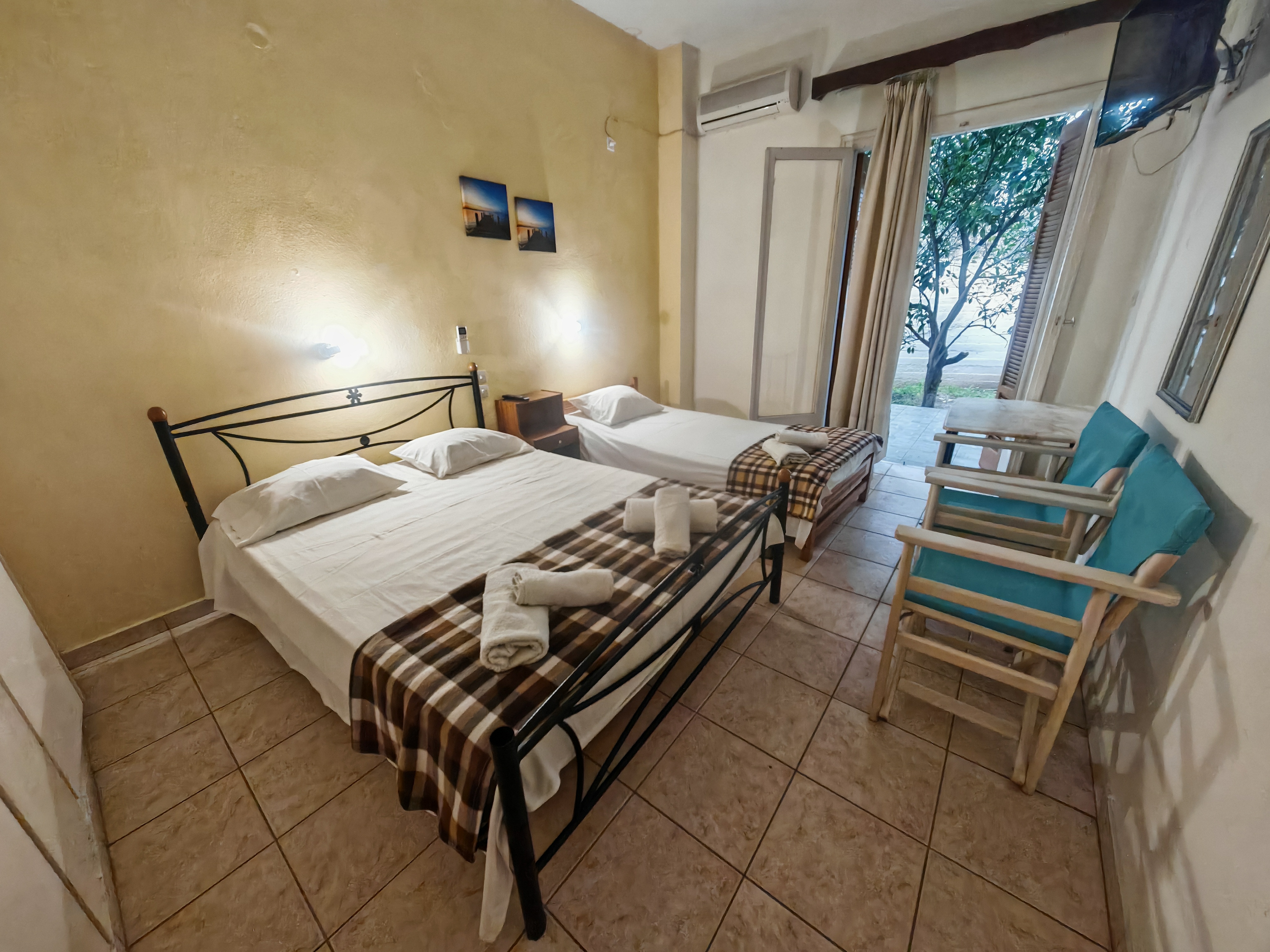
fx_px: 477
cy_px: 476
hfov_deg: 106.2
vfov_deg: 89.9
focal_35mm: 13
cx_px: 635
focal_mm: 1.82
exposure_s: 1/25
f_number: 2
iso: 1264
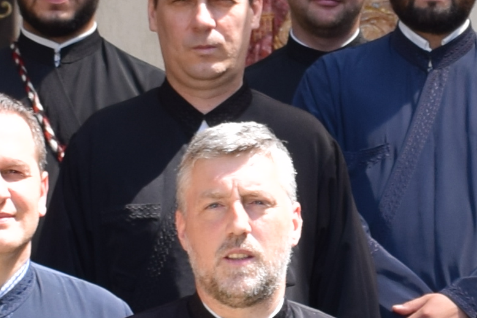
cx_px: 499
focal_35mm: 266
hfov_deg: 7.7
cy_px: 134
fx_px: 3522
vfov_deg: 5.2
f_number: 6.3
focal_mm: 23
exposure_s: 1/160
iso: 100
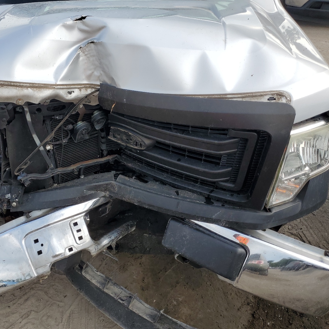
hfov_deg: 51.6
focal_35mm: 31
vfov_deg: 52.5
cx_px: 111
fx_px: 333
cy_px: 163
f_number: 1.5
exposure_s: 1/1250
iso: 50
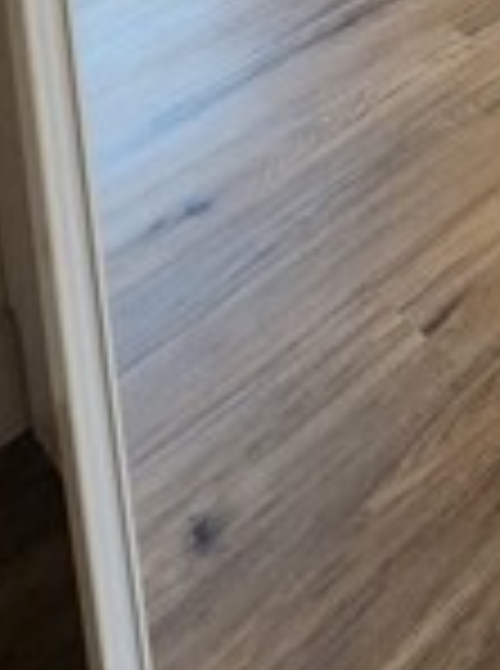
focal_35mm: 56
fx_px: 1083
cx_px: 901
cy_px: -598
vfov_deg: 20.6
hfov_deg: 19.4
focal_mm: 2.2
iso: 200
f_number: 2.2
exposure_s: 1/60
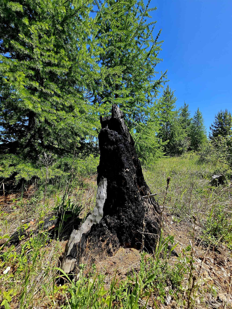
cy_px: 154
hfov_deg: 89.9
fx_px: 116
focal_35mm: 13
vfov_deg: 106.2
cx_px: 116
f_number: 2.2
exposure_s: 1/1111
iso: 50
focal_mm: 2.2
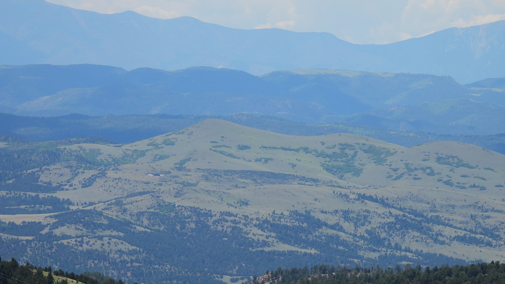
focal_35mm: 382
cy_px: 154
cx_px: 252
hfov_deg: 5.7
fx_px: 5115
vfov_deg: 3.2
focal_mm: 62.5
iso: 100
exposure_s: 1/800
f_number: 5
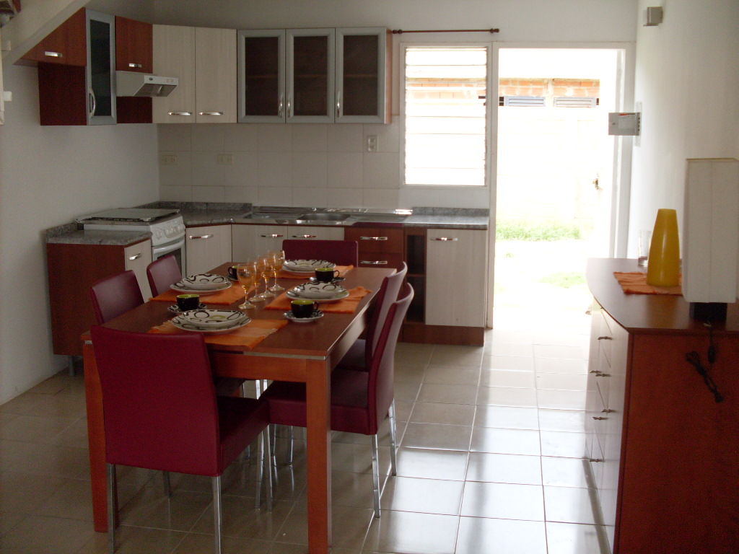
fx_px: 811
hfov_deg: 49.0
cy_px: 277
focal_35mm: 38
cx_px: 370
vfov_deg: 37.7
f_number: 2.8
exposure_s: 1/125
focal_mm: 6.3
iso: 80
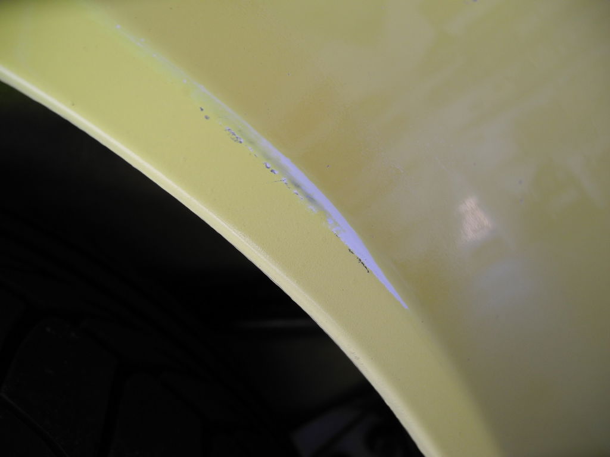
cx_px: 305
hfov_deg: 63.4
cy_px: 228
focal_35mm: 28
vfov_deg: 49.7
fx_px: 493
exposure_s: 1/89.8
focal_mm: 6
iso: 100
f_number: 2.8
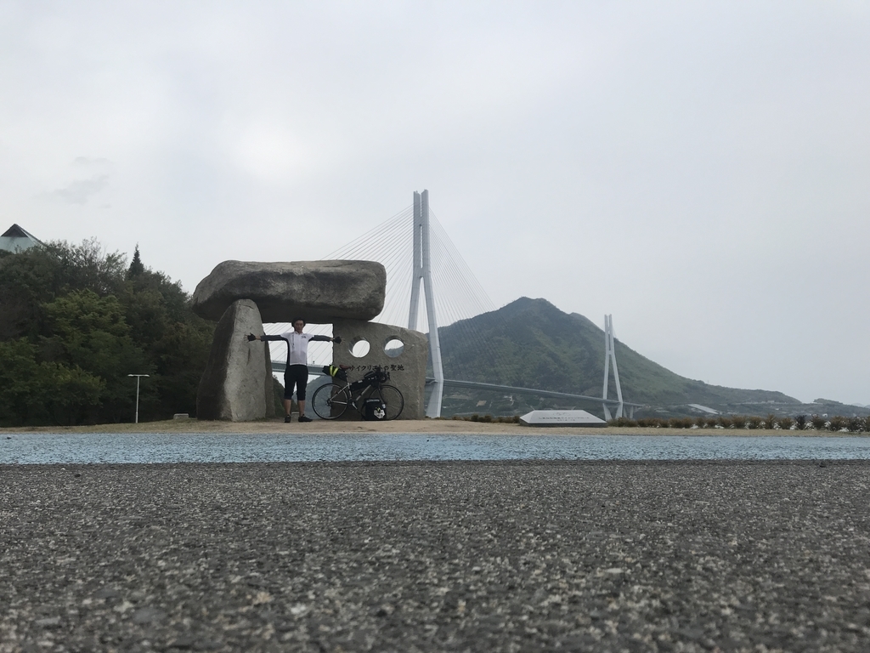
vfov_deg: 49.7
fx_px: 704
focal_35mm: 28
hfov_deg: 63.4
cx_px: 435
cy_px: 326
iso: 20
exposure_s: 1/958
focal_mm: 3.99
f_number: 1.8
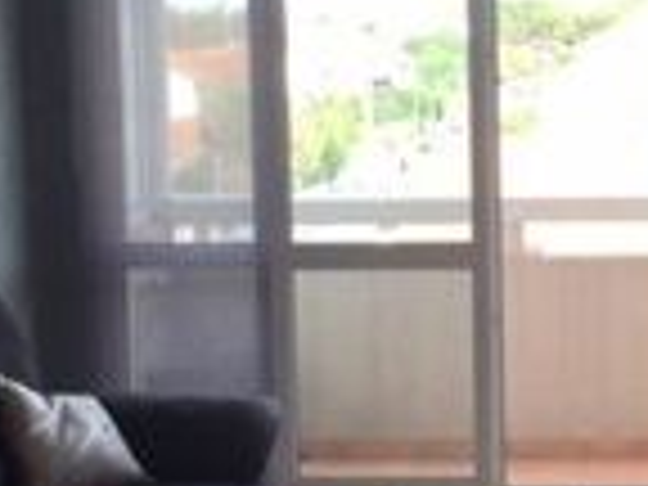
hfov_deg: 19.9
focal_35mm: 97
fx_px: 1816
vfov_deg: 15.2
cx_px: 554
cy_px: 212
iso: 32
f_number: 2.2
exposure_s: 1/120
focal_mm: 4.15
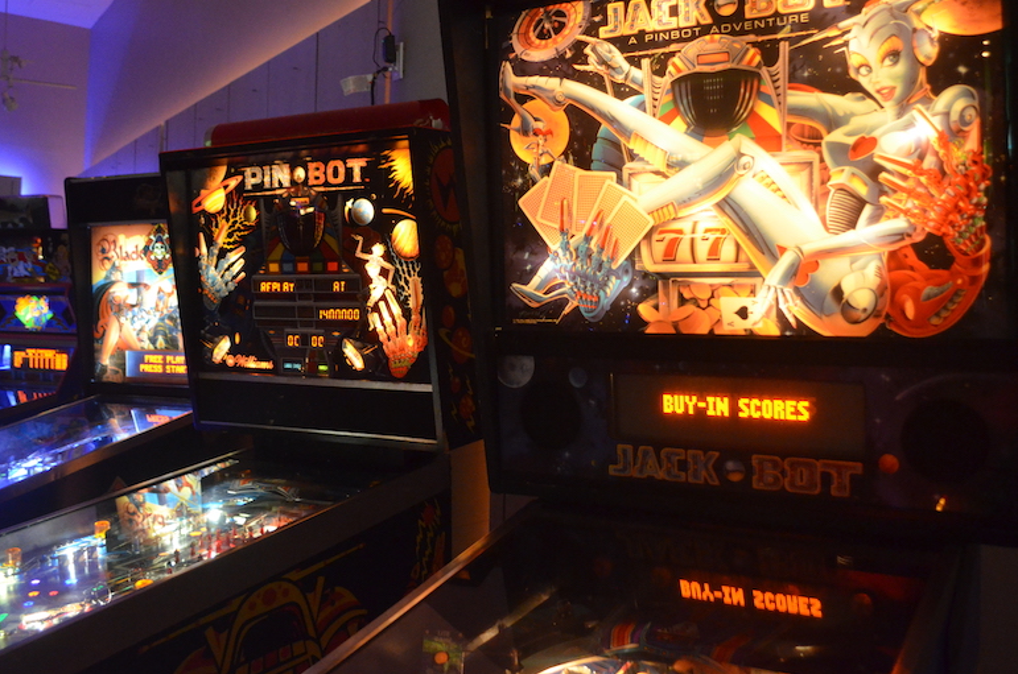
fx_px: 988
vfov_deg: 37.6
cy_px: 288
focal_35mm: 35
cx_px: 520
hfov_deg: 54.5
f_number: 3.8
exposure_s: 1/30
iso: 3200
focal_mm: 20
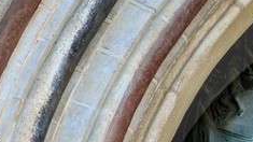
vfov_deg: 5.2
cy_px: 297
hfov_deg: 9.1
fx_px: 1529
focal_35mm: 228
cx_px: 438
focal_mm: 32
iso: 100
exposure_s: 1/100
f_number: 7.1
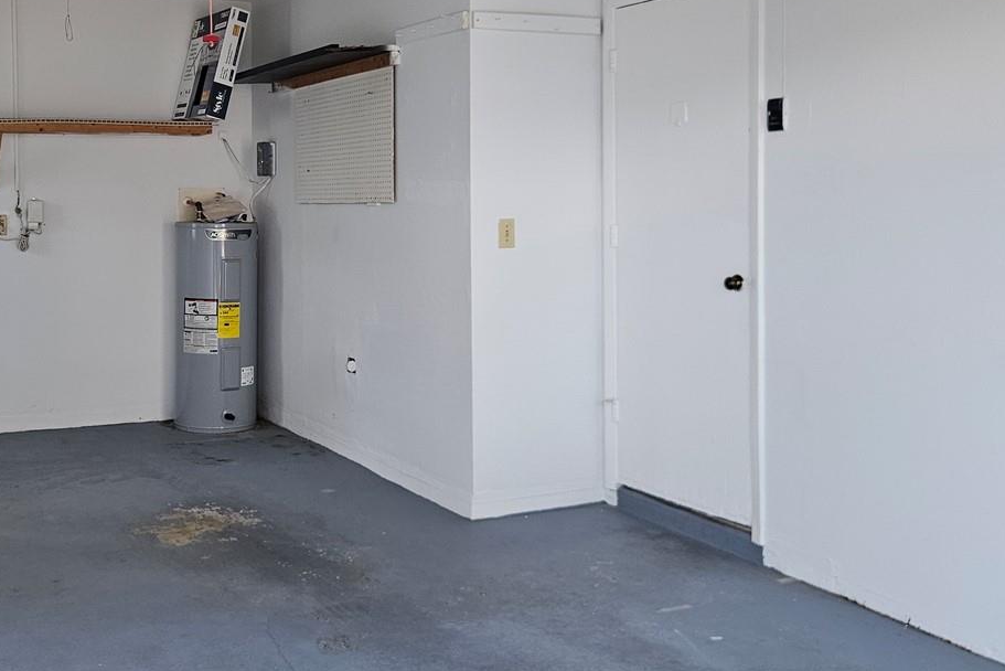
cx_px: 310
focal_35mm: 42
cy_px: 223
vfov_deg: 31.7
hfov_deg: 45.5
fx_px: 1173
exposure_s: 1/180
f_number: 1.8
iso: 160
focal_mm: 5.4
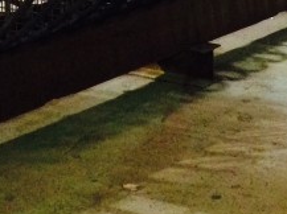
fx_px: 1291
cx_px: 243
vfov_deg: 9.1
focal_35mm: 156
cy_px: -149
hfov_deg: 12.6
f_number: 2.4
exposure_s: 1/20
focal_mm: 4.12
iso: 250
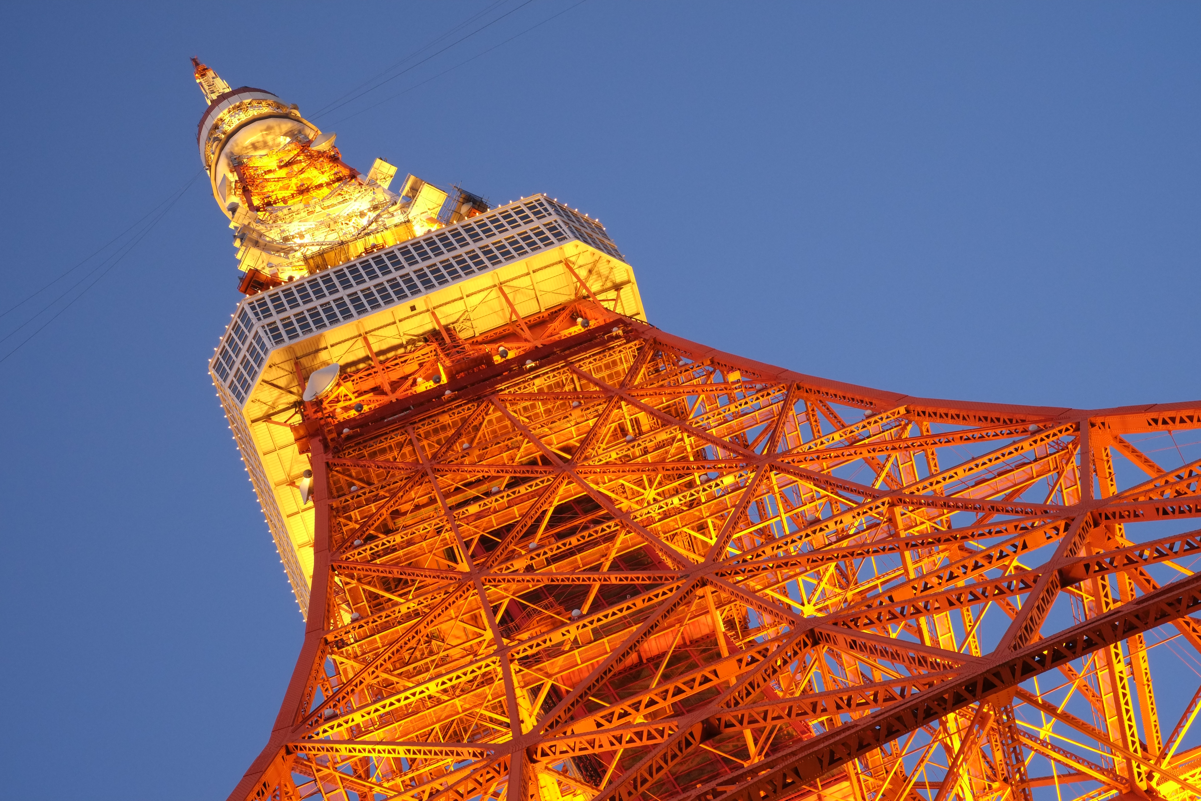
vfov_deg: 25.5
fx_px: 1768
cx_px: 600
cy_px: 400
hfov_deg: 37.5
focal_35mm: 53
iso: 1600
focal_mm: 35
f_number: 11
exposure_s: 1/9
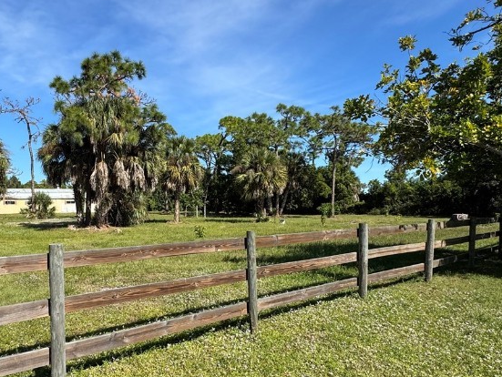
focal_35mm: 26
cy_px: 219
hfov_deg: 65.8
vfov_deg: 52.9
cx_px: 174
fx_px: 377
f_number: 2.2
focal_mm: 2.22
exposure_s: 1/1600
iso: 50
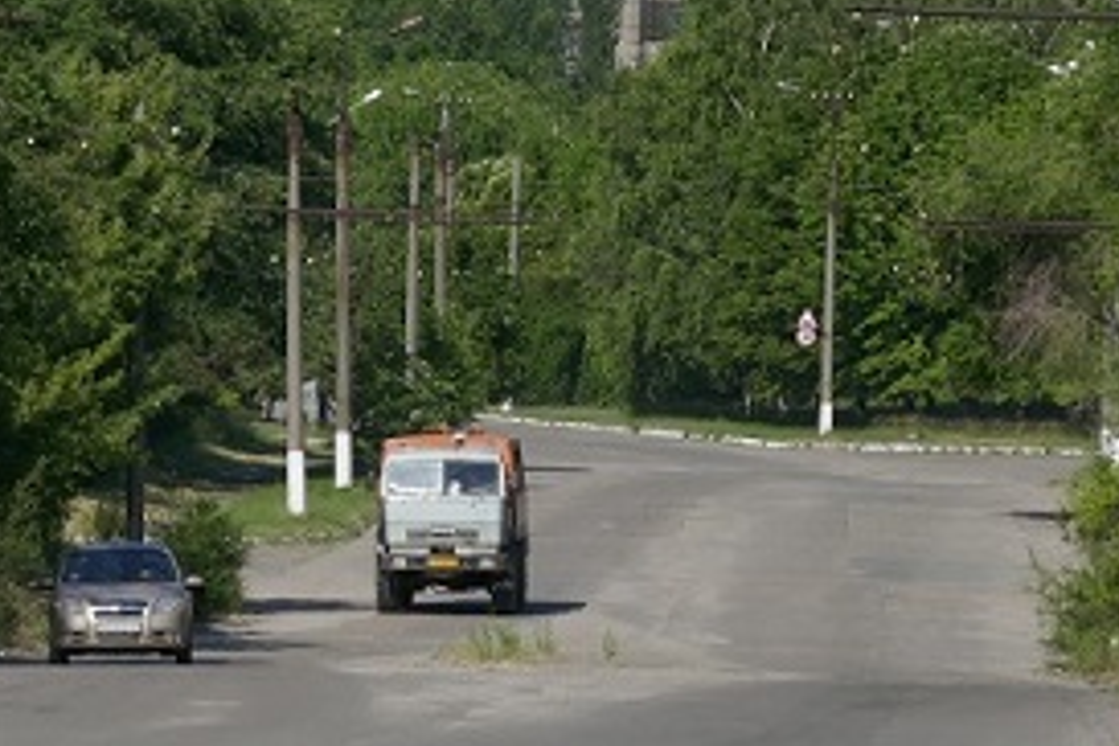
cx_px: 70
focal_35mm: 375
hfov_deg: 5.5
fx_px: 11655
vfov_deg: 3.7
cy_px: -86
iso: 125
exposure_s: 1/500
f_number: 7.1
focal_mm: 42.8
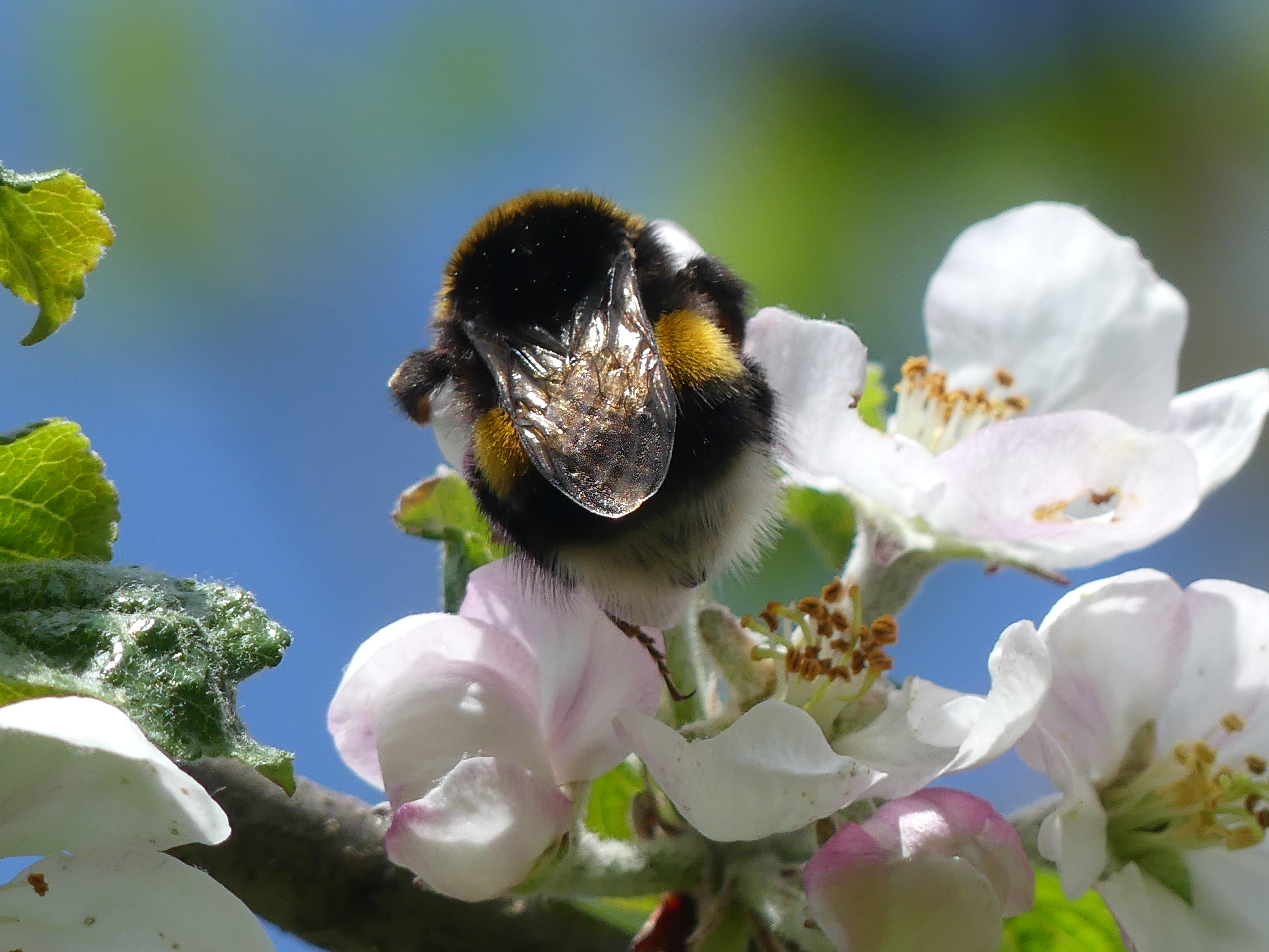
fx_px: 43991
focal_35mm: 1200
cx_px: 634
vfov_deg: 1.2
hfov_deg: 1.7
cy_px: 476
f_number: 4
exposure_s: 1/1000
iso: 100
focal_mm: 108
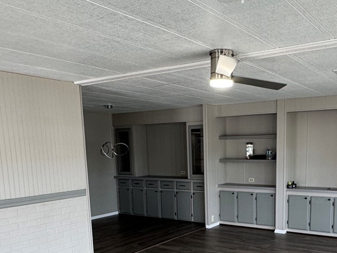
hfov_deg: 48.6
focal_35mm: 38
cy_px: 212
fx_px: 370
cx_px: 204
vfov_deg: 36.1
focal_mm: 2.22
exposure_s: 1/99
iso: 160
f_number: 2.2
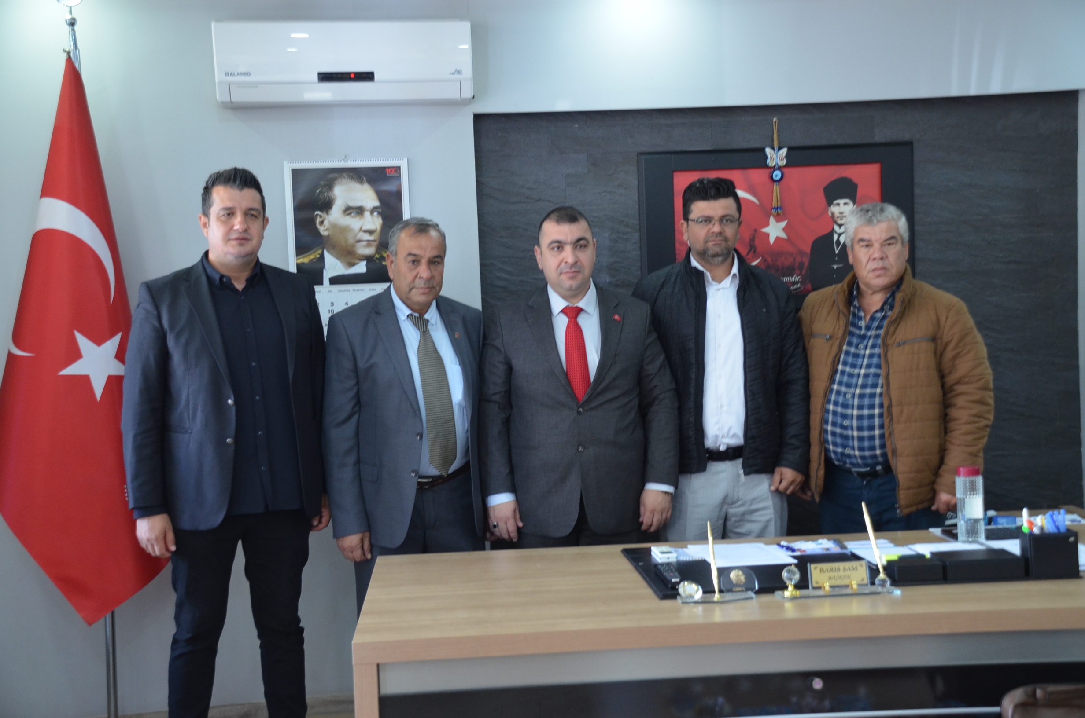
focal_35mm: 46
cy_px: 359
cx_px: 542
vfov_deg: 28.8
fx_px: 1399
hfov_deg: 42.4
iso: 1100
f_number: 4
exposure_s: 1/30
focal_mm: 31
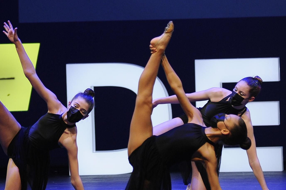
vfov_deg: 3.5
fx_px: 3113
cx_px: 75
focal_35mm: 392
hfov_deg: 5.3
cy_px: 43
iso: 1600
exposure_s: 1/400
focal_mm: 170
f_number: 2.8
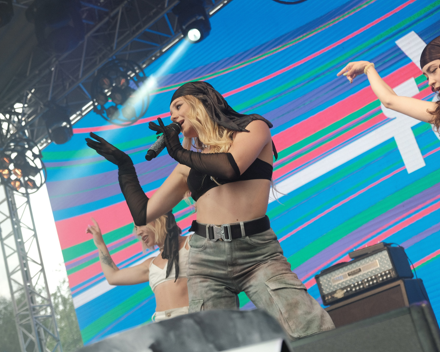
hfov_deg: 30.9
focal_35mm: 61
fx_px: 794
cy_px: 176
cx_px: 183
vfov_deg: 25.0
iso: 400
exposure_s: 1/500
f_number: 4
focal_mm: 35.8
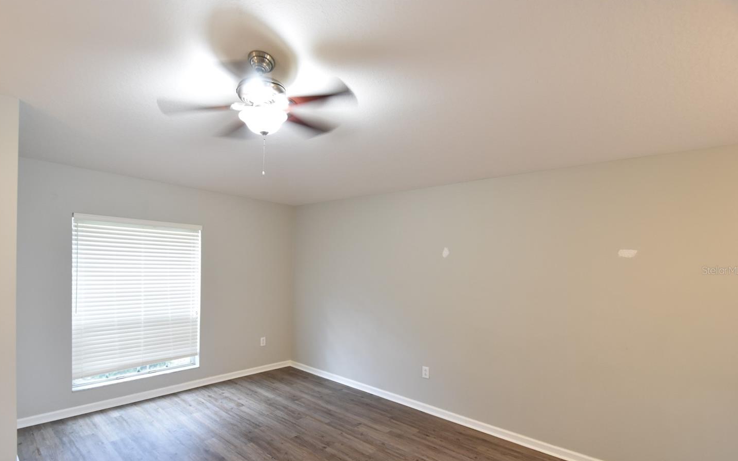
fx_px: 342
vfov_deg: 67.5
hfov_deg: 94.1
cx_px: 337
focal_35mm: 17
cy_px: 270
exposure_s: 1/30
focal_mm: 10
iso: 800
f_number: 3.5
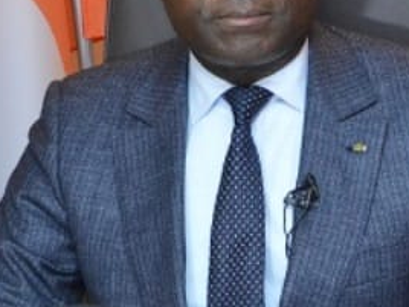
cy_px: 102
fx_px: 2794
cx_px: 357
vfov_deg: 6.3
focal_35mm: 236
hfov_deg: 8.3
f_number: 5.6
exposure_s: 1/60
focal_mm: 55
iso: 2500
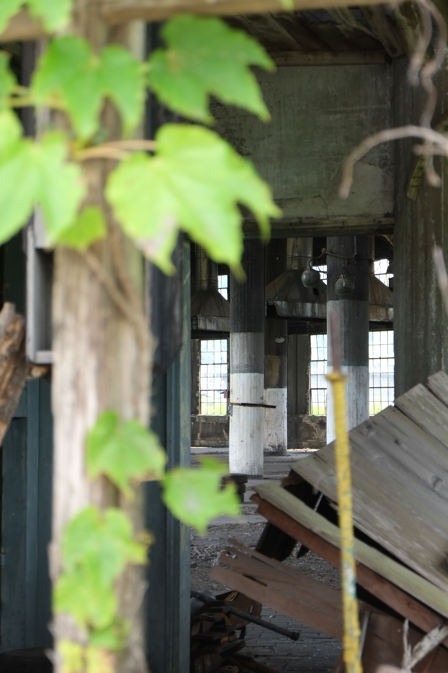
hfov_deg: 18.2
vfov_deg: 27.0
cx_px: 224
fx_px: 1400
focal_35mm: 75
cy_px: 336
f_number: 5.6
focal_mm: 50
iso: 200
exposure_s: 1/58
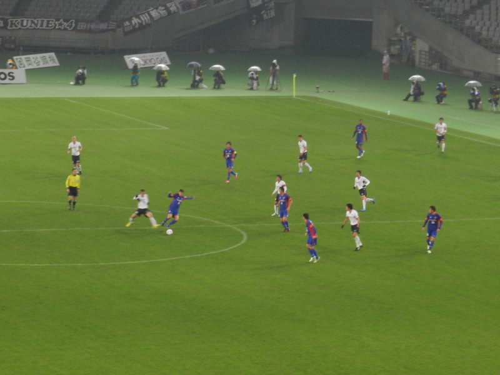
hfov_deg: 9.2
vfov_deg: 6.9
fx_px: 3106
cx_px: 250
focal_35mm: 215
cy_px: 188
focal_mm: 38.2
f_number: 5.6
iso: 450
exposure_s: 1/50
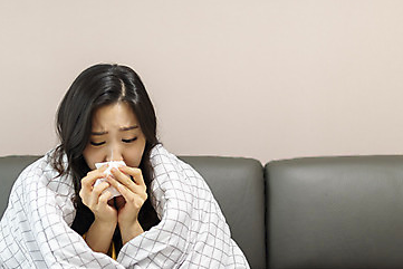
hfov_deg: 24.2
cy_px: 221
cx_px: 95
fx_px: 929
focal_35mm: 83
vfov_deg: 16.3
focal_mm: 50
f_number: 1.8
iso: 500
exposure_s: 1/160
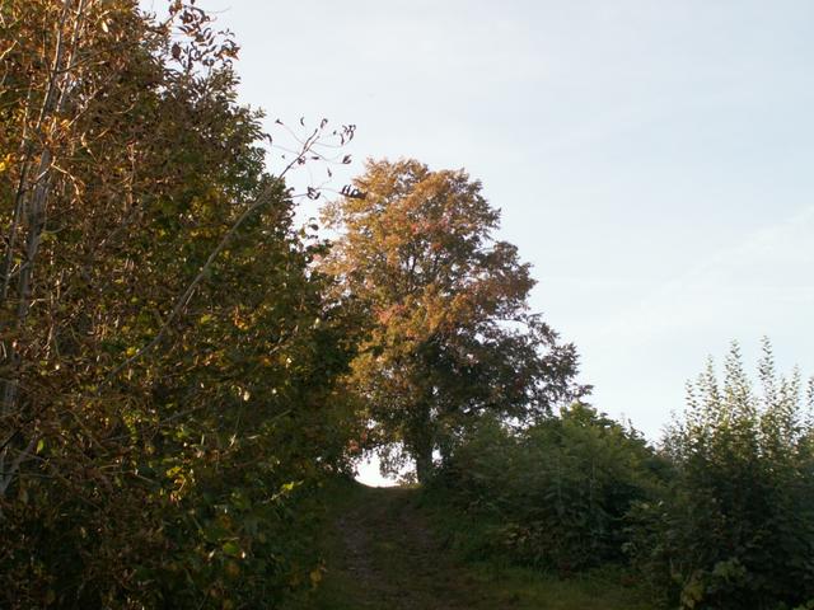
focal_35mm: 56
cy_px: 305
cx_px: 407
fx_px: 1317
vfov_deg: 26.1
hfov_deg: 34.3
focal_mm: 9.33
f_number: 5.6
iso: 50
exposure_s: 1/100
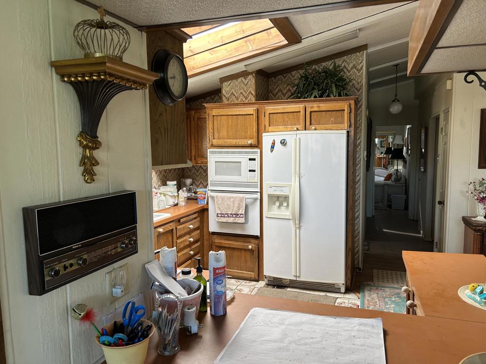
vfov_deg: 53.1
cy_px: 182
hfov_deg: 67.3
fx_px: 365
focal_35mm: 26
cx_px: 243
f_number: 1.5
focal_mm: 5.7
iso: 64
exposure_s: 1/121
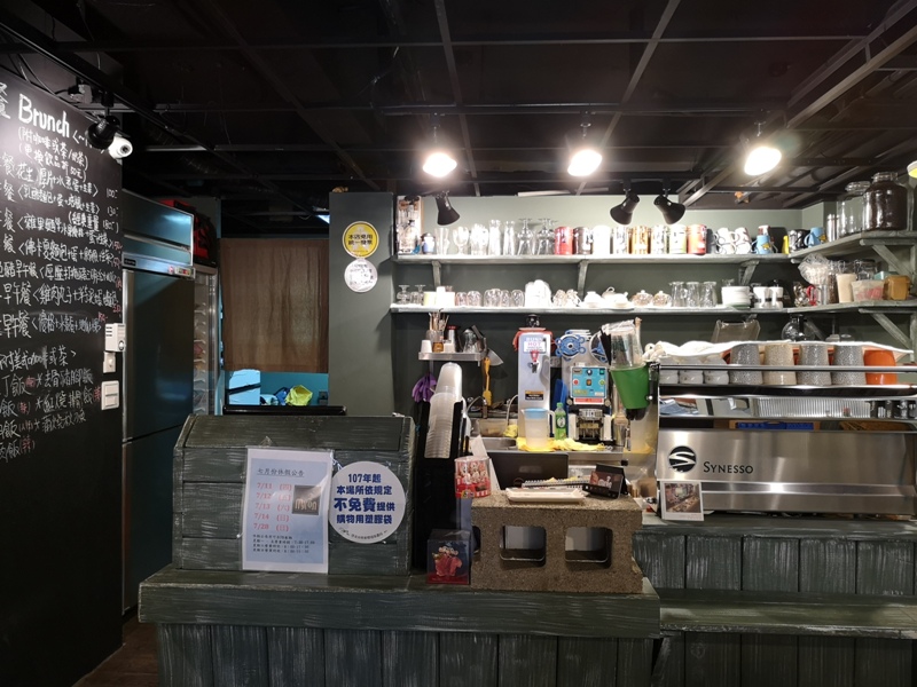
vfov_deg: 51.4
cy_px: 344
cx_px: 458
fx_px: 715
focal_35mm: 27
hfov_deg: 65.3
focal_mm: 3.95
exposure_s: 1/33.3
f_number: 1.8
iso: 250
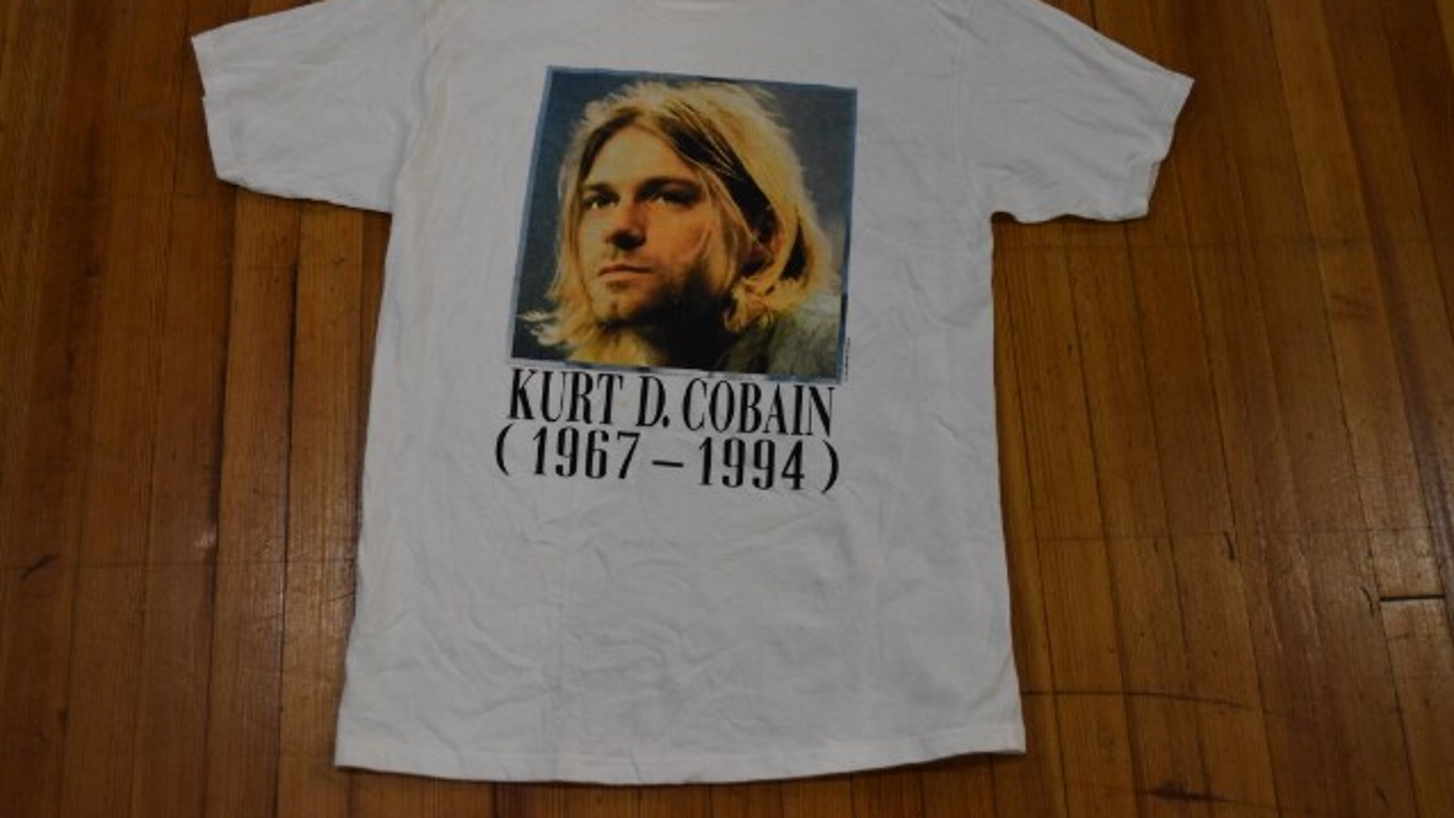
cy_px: 350
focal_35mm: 41
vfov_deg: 29.0
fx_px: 1581
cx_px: 727
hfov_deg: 49.4
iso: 1250
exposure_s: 1/60
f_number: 4.2
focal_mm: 26
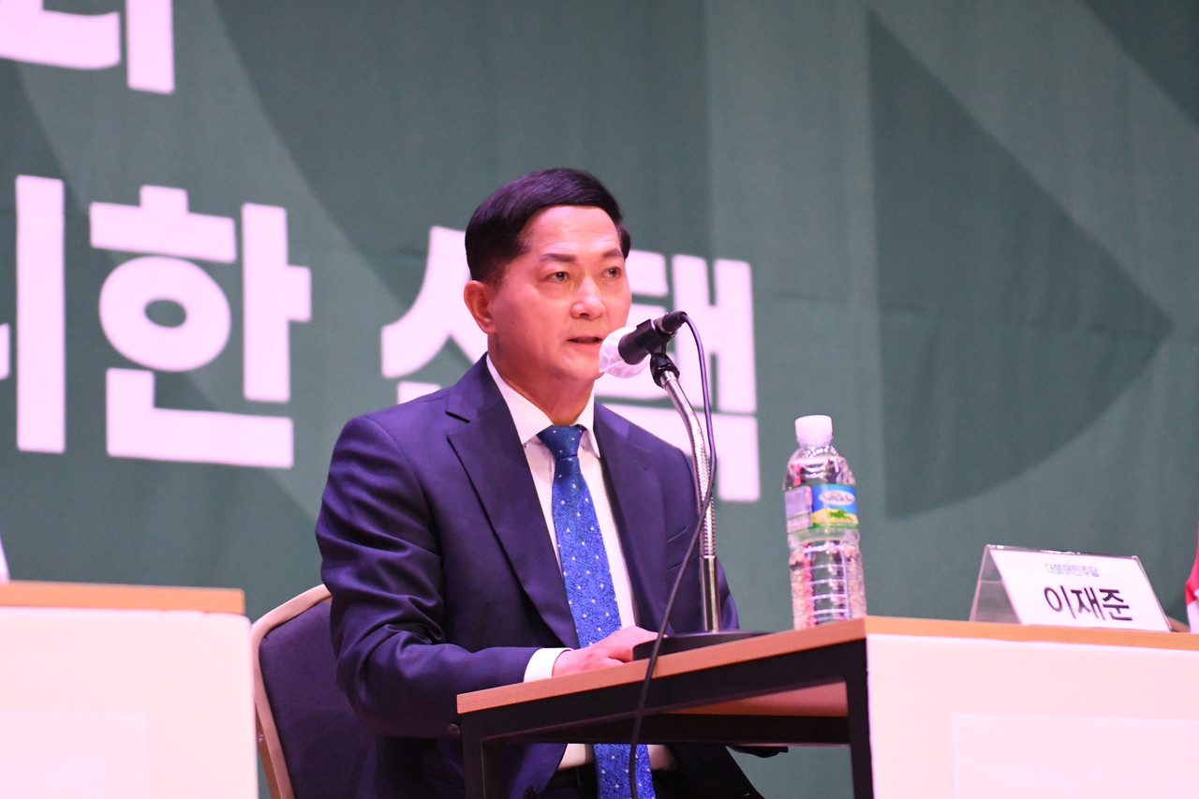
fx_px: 3496
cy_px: 400
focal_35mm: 105
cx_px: 600
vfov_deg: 13.0
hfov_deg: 19.5
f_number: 2.8
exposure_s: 1/1250
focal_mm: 70
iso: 8000
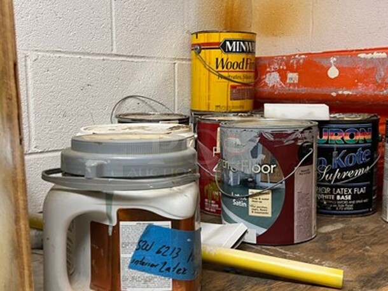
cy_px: 146
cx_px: 194
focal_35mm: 26
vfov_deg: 53.1
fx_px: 292
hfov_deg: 67.3
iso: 160
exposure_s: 1/60
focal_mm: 5.7
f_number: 1.5
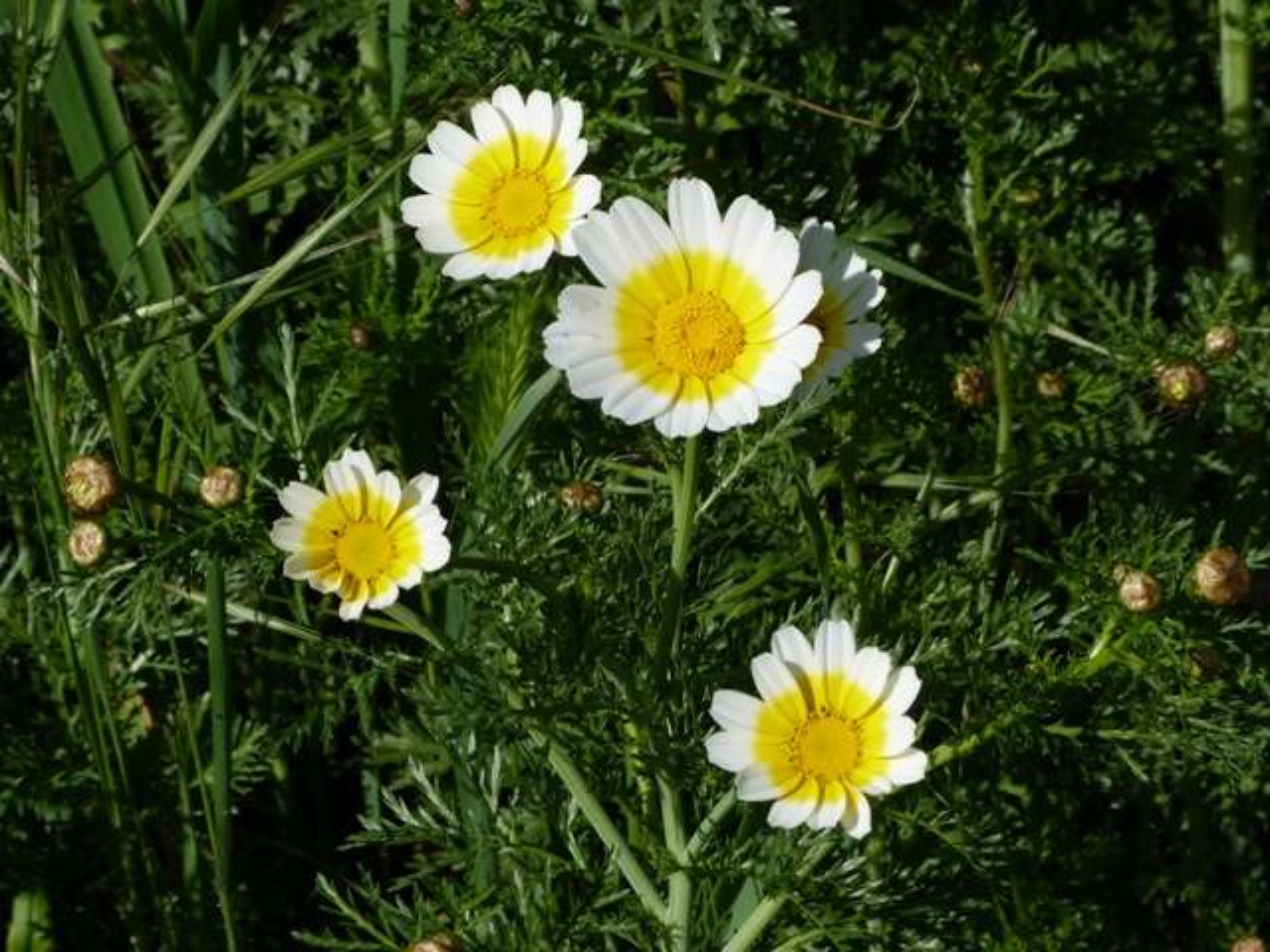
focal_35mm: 146
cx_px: 635
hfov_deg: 13.5
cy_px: 476
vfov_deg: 10.2
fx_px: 5356
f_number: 5.6
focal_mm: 26.3
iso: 80
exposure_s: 1/500
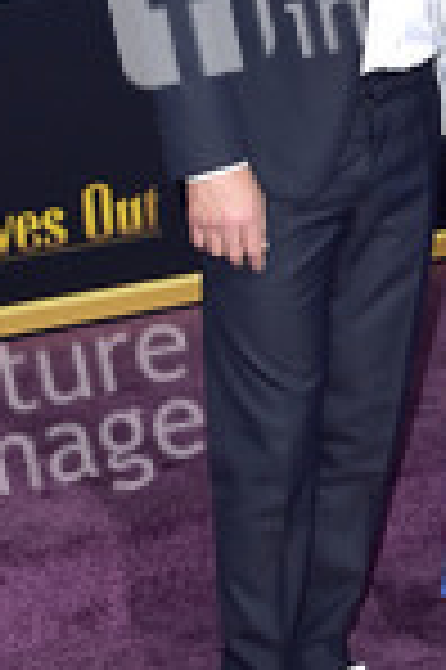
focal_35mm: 86
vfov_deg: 23.5
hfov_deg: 15.5
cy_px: 207
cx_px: 466
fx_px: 1602
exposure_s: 1/250
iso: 500
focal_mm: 32
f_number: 7.1
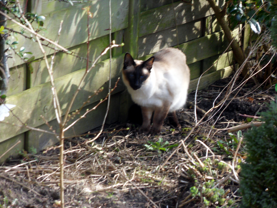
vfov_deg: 6.2
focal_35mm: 240
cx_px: 138
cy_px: 104
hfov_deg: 8.2
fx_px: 1920
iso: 100
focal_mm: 42
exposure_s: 1/90
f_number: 5.8
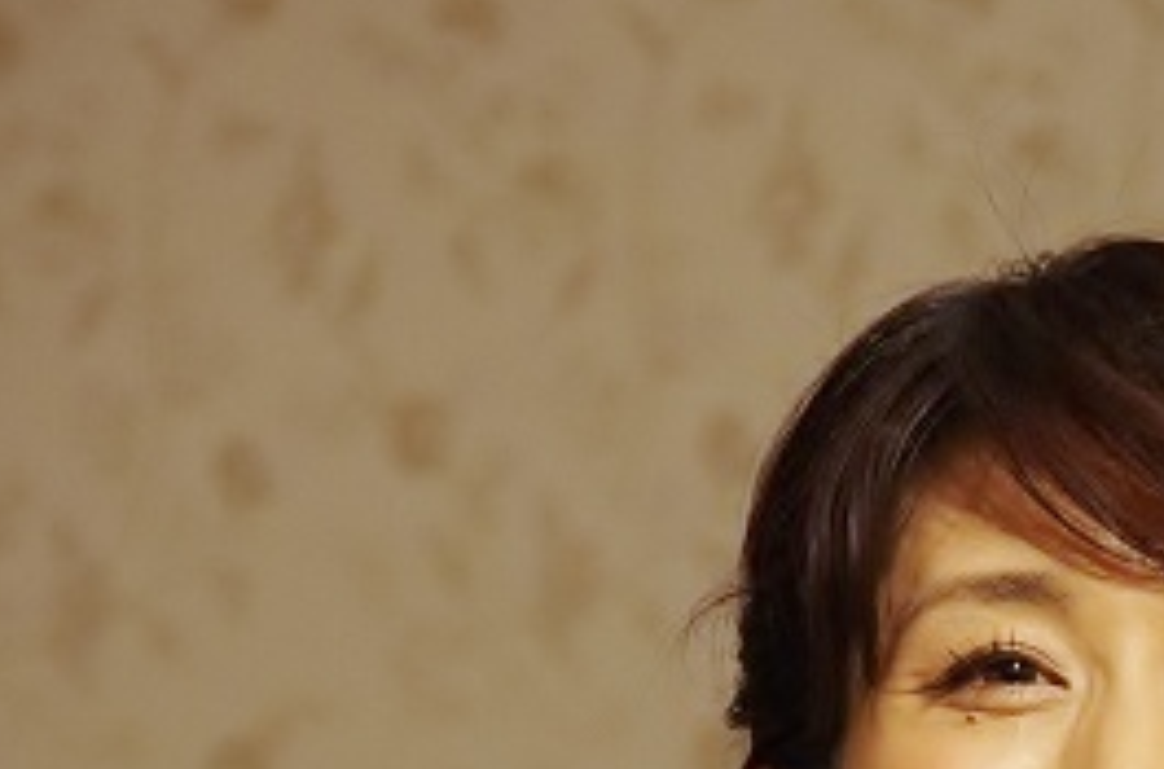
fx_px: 11380
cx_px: 1247
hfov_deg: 5.8
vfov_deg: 3.9
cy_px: 1061
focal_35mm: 353
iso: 1600
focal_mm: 78
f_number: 5.6
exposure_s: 1/125
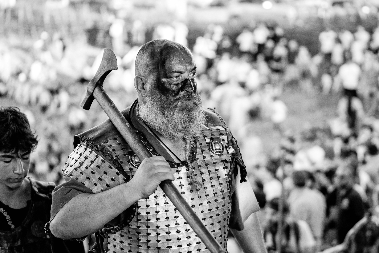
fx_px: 737
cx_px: 190
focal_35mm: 70
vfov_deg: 19.5
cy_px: 126
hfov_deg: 28.8
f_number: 2.8
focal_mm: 70
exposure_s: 1/800
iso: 500
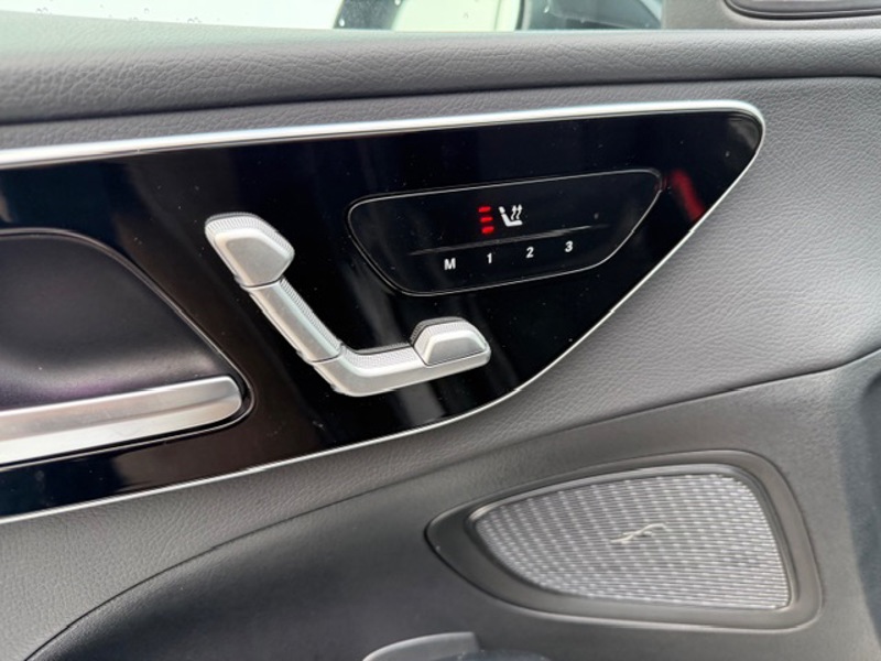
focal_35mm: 24
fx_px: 611
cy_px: 330
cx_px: 440
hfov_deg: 71.6
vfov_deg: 56.8
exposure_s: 1/65
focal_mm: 6.76
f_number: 1.78
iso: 200
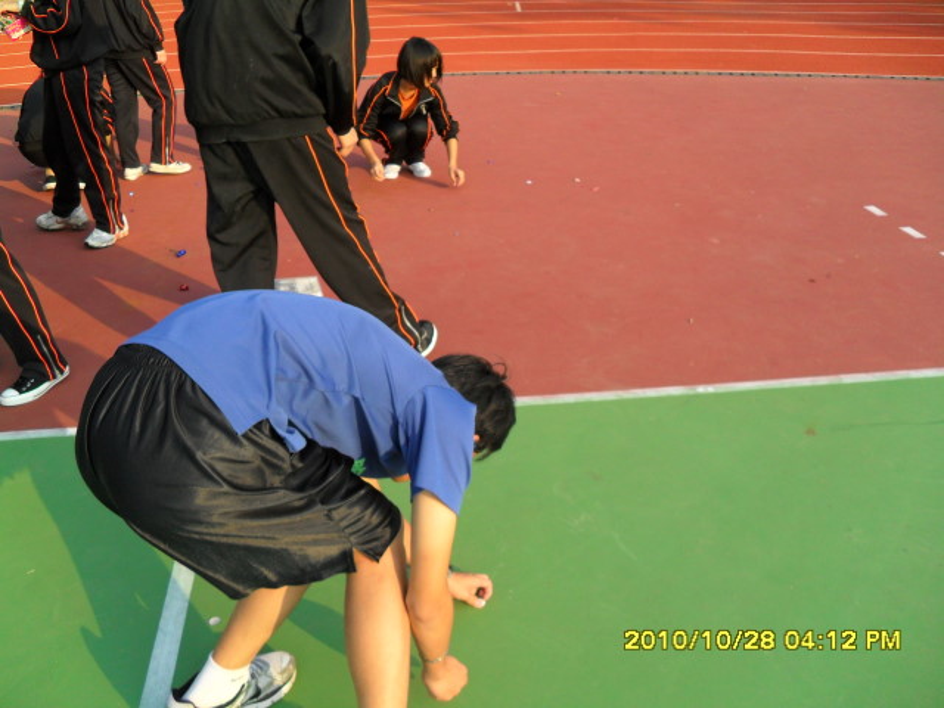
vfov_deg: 40.7
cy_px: 354
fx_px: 954
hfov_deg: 52.6
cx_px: 472
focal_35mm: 35
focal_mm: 6.2
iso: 100
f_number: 2.8
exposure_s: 1/500
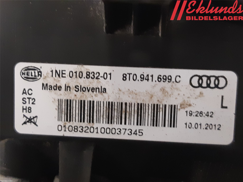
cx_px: 122
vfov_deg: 53.1
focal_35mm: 26
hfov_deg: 67.3
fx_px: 183
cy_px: 91
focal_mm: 3.93
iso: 250
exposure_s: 1/50
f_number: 1.7
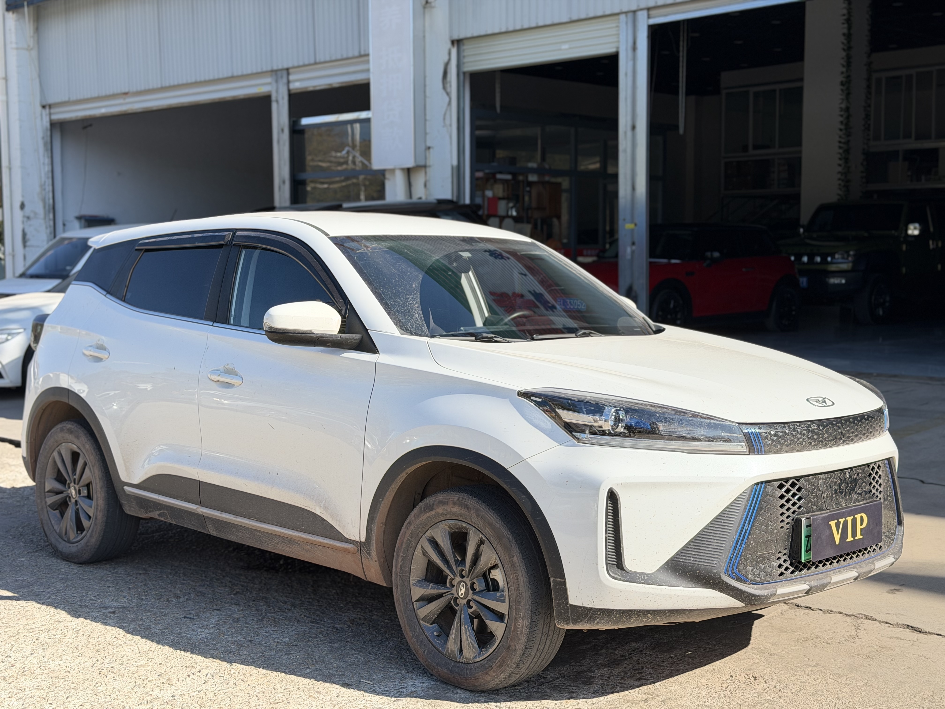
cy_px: 354
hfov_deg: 39.7
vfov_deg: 30.3
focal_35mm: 48
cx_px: 472
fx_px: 1310
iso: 80
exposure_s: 1/5208
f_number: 1.78
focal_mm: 6.76
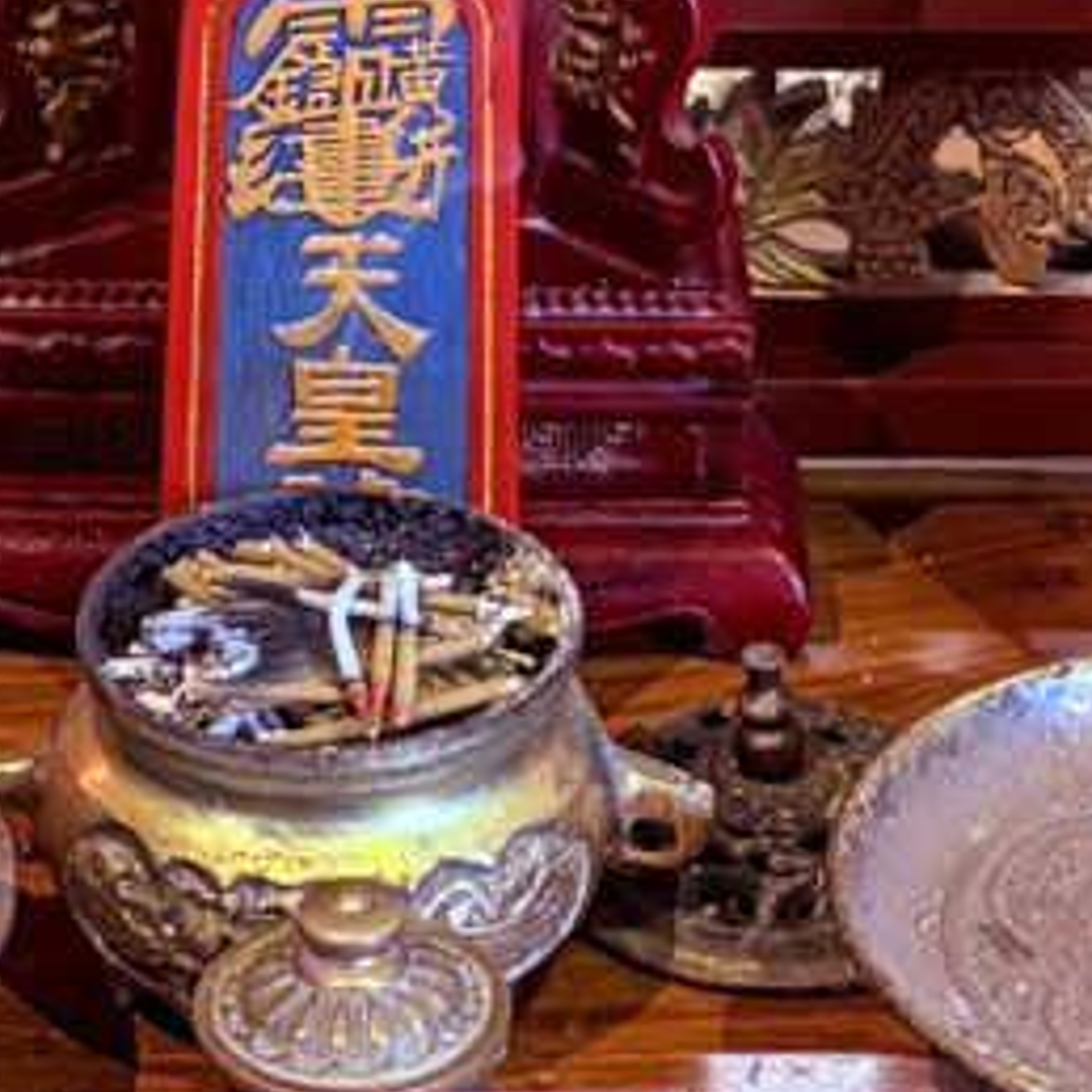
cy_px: 1054
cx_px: 371
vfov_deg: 18.6
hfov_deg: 19.0
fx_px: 3248
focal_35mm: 91
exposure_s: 1/50
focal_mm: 5.96
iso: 400
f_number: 1.6
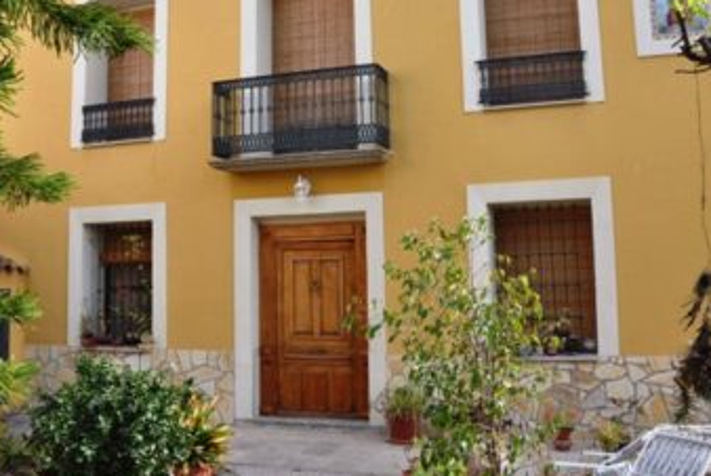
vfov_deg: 34.1
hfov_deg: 49.5
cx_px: 326
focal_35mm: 39
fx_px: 771
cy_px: 175
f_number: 8
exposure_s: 1/250
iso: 200
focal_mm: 18
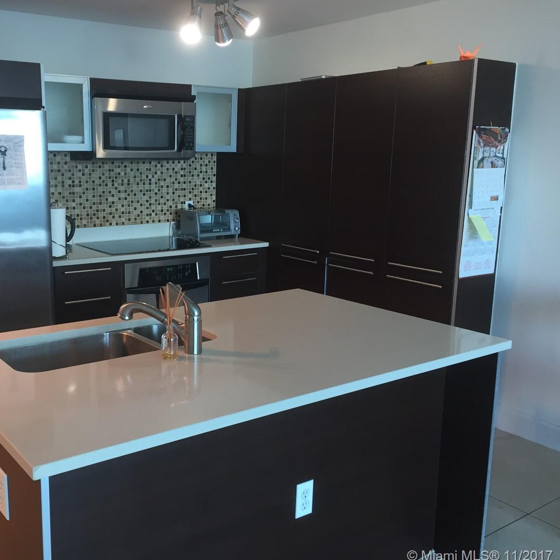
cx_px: 180
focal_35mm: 35
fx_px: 641
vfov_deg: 47.2
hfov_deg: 46.4
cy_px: 279
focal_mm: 4.15
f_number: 2.2
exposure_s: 1/30
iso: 64
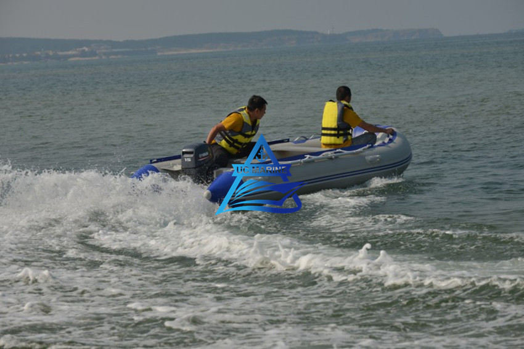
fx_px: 2255
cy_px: 174
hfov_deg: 13.3
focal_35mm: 155
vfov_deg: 8.8
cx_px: 262
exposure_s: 1/640
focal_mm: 155
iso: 100
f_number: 8
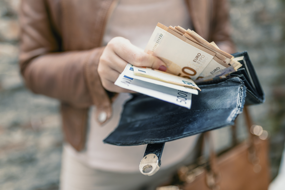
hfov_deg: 54.4
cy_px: 95
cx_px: 142
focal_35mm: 35
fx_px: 277
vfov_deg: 37.9
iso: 200
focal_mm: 35
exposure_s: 1/200
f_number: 2
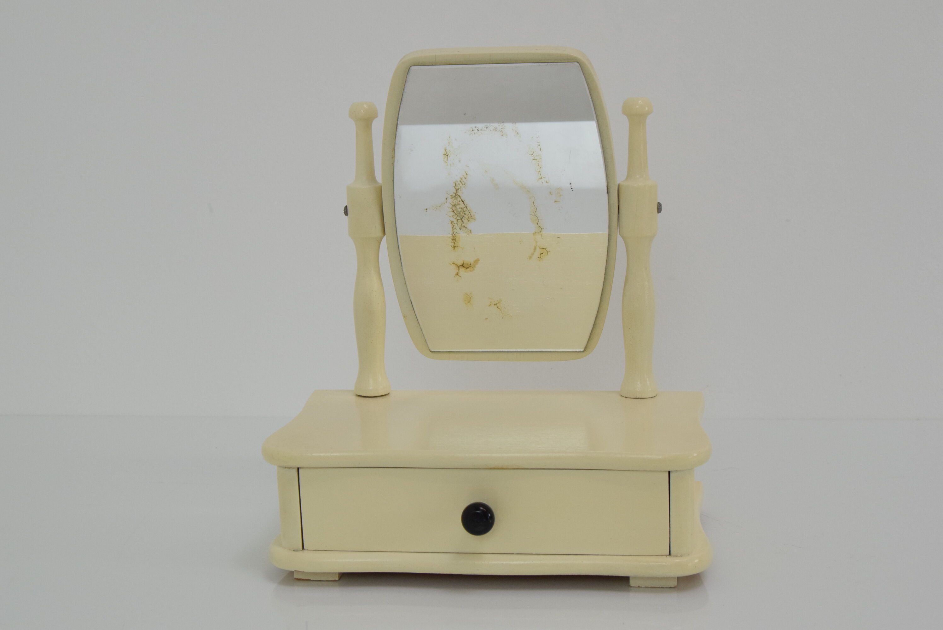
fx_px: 1494
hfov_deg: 35.0
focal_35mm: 57
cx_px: 472
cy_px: 315
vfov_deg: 23.8
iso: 1600
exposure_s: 1/400
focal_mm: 38
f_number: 10
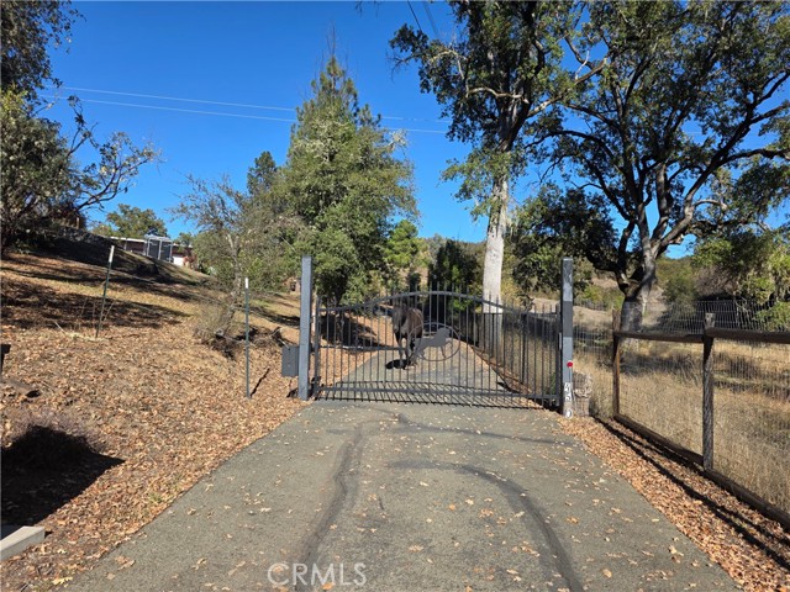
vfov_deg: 58.9
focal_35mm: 23
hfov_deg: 73.9
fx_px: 525
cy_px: 296
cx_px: 395
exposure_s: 1/4237
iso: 80
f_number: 1.7
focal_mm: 6.3
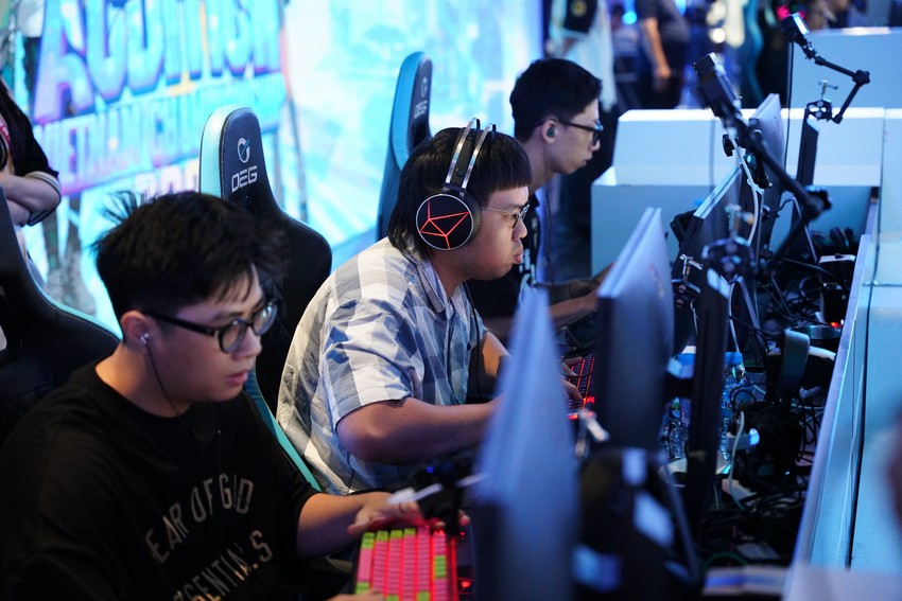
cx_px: 451
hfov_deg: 28.8
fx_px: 1754
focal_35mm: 70
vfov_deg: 19.5
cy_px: 300
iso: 8000
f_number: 2.8
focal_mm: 70
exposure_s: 1/200
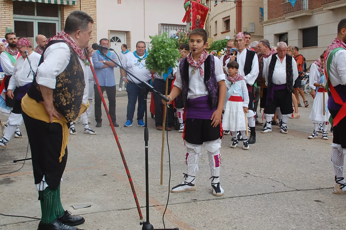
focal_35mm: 56
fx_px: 537
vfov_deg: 24.0
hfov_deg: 35.7
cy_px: 85
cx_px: 183
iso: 200
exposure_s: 1/160
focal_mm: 28
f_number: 6.3
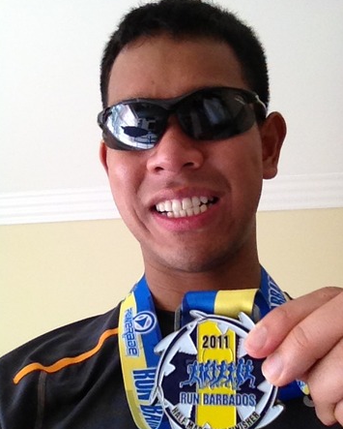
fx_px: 469
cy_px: 226
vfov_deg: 49.0
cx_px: 170
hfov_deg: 40.2
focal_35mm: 37
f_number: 2.4
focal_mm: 1.85
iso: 250
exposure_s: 1/159
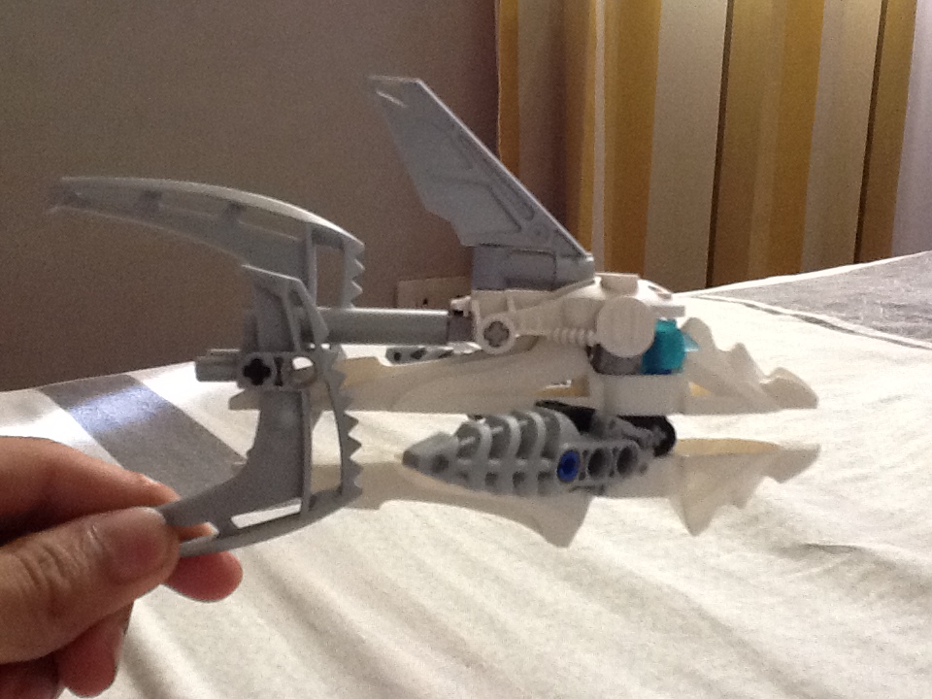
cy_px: 350
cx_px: 466
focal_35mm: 44
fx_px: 1185
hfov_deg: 42.9
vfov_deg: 32.9
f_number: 2.4
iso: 160
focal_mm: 2.03
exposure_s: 1/30
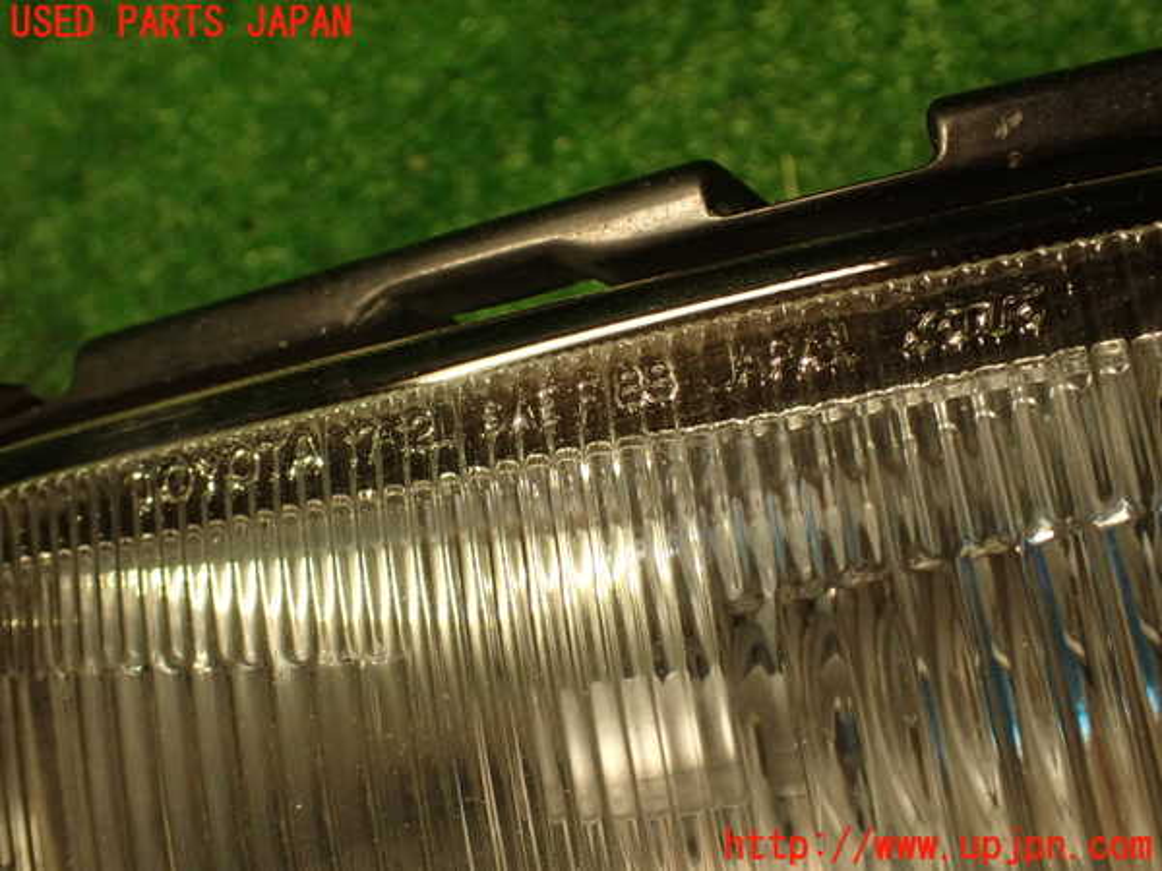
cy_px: 436
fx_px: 1074
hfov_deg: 56.8
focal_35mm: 32
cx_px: 581
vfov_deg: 44.2
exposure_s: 1/30
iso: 250
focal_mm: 5.79
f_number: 2.4
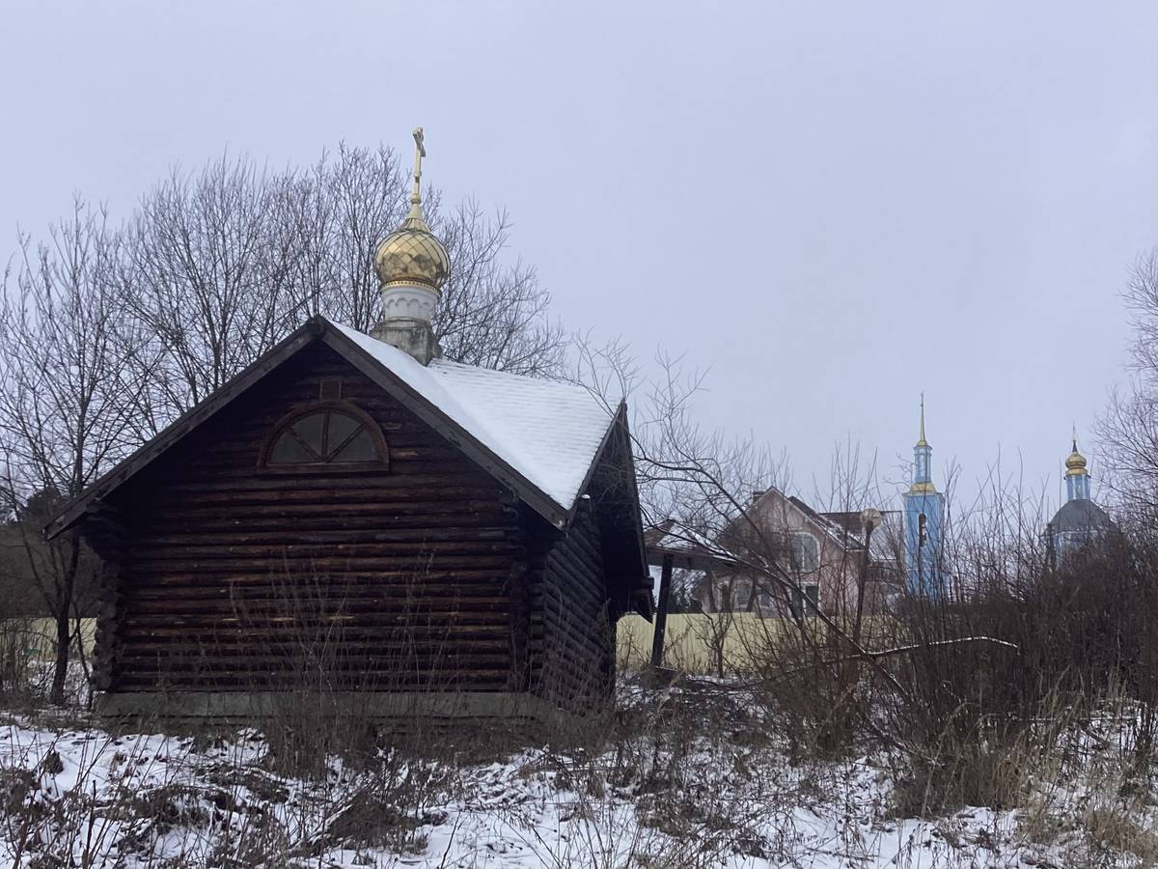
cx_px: 579
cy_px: 434
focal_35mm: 31
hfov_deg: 58.4
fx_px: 1037
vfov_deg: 45.4
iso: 25
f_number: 2.4
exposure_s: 1/422
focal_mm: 3.3
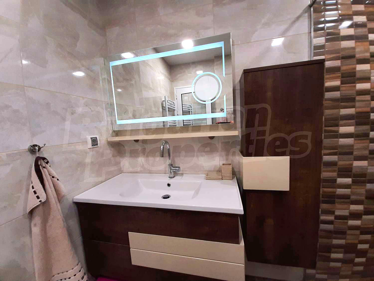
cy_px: 140
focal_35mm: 13
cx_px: 187
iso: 160
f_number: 2.2
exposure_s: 1/50
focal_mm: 1.42
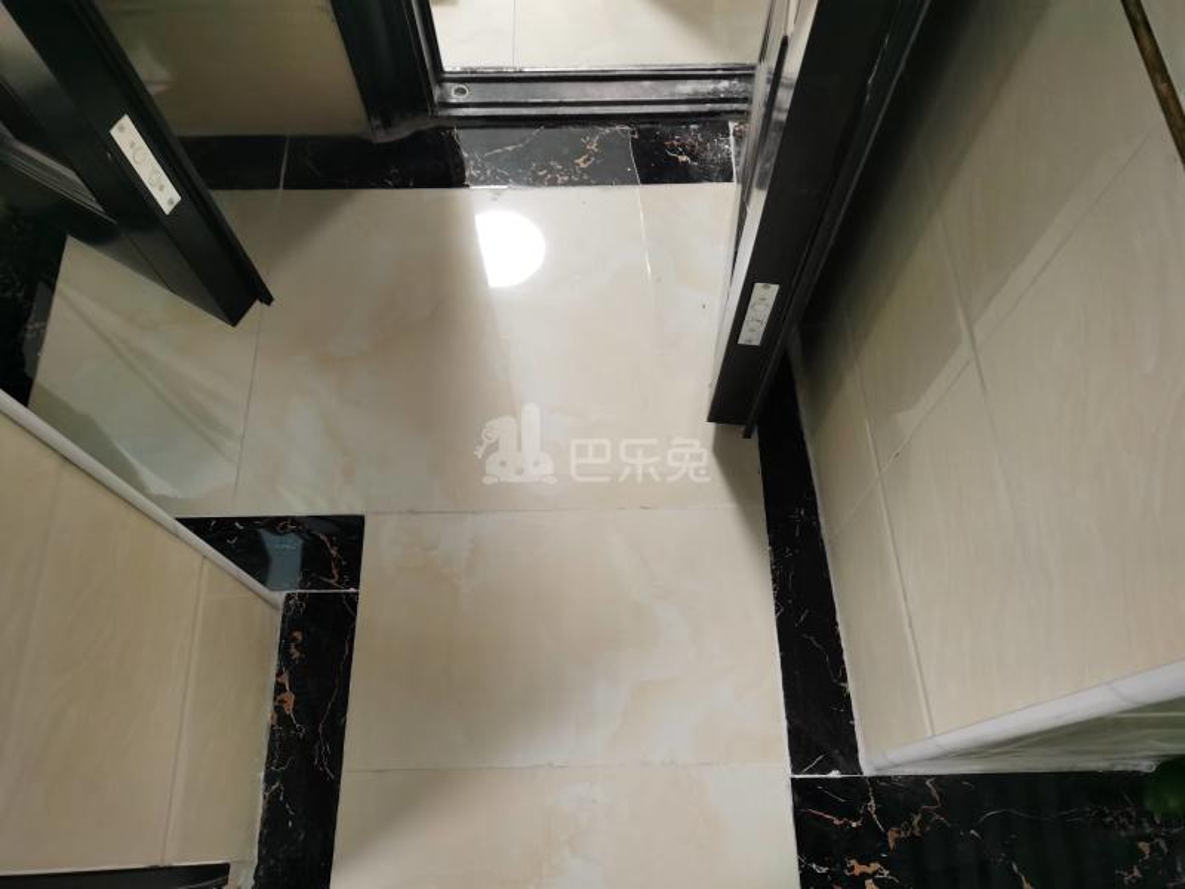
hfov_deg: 65.3
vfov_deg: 51.4
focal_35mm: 27
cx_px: 592
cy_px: 444
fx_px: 924
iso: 400
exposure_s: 1/33.3
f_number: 1.8
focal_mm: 5.58
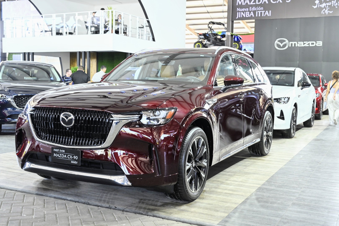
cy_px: 113
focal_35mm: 42
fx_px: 395
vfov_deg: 31.9
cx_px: 170
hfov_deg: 46.4
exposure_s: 1/100
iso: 500
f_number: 5
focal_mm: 42
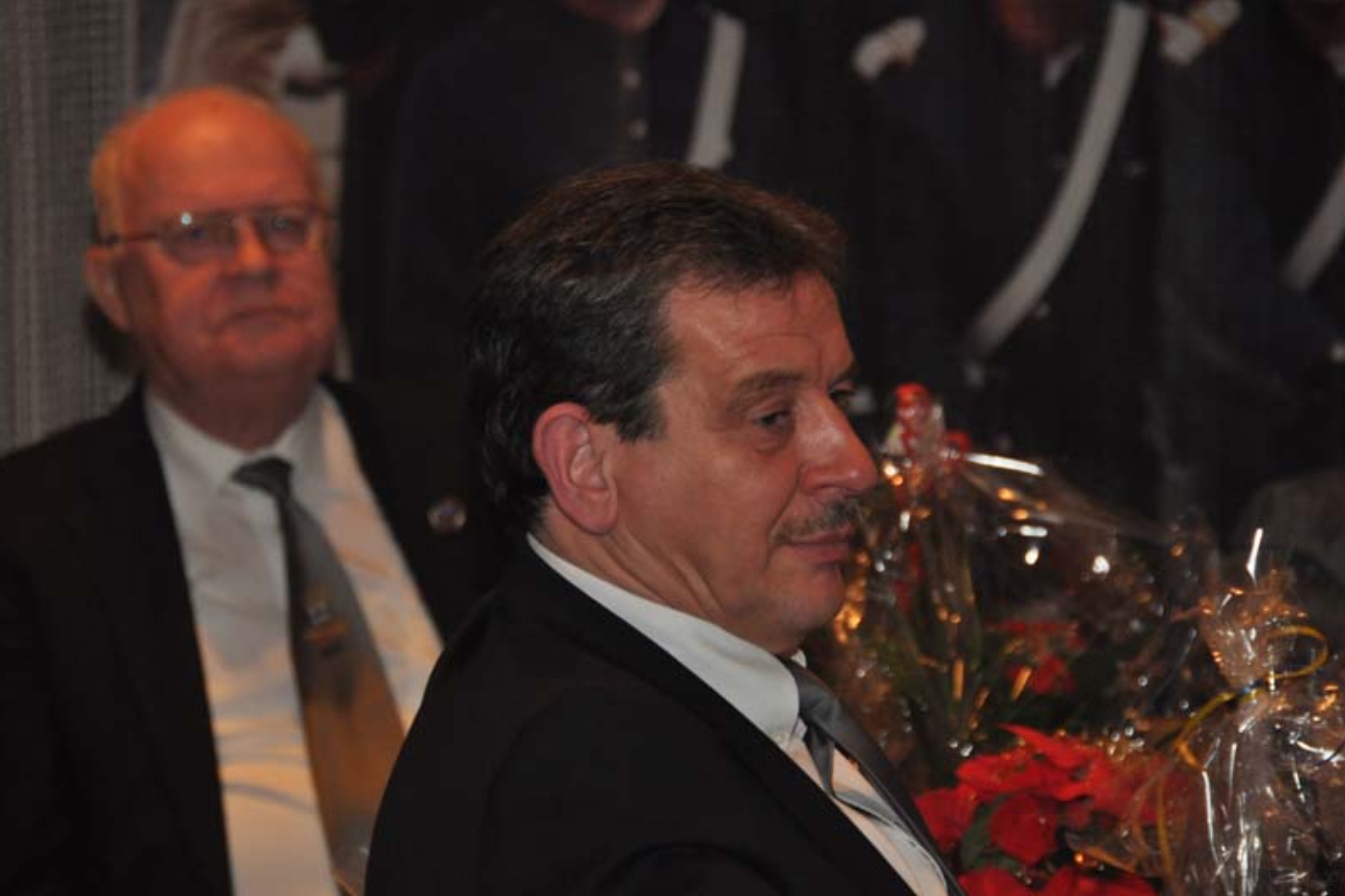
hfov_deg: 6.8
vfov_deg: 4.5
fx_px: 11317
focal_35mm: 303
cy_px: 450
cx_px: 672
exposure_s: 1/60
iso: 1100
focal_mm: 200
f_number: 5.6
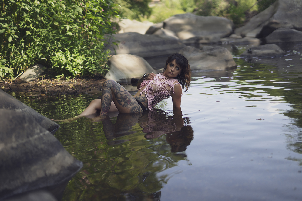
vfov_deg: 27.0
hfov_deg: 39.6
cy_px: 100
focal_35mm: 50
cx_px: 151
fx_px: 419
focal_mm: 50
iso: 100
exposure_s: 1/2000
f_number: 1.4
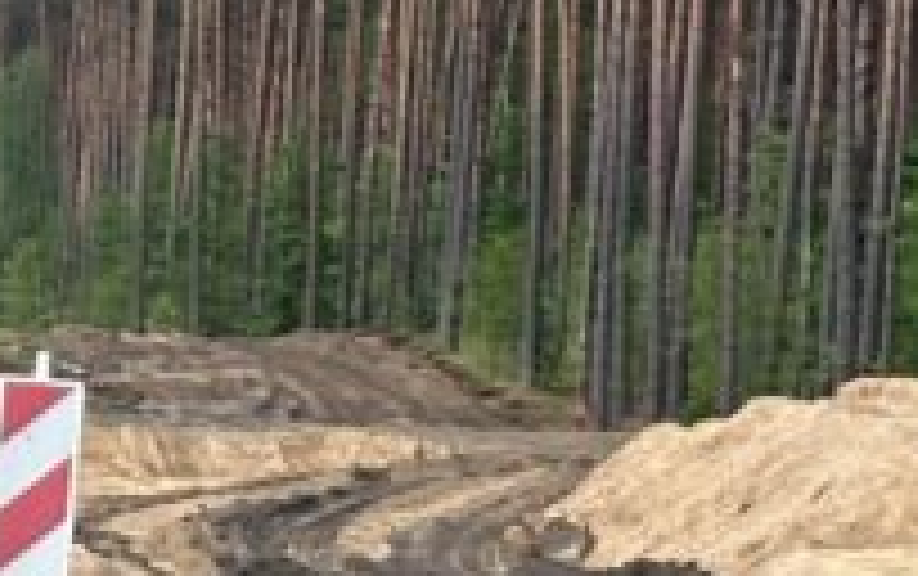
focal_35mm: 255
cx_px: 2192
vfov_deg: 5.2
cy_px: 531
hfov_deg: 7.7
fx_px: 6387
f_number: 1.78
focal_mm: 6.86
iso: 64
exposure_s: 1/274
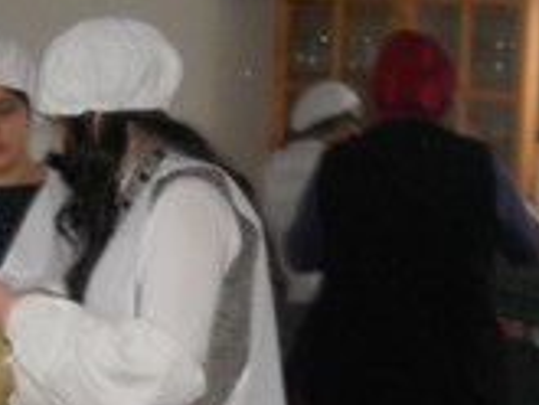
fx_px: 2041
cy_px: 297
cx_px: 287
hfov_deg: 15.0
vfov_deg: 11.3
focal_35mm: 131
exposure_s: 1/25
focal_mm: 4.9
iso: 250
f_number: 3.2
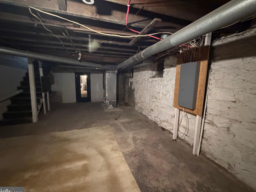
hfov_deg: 98.2
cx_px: 128
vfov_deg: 81.8
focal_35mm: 15
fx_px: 111
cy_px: 95
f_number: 2.2
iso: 1600
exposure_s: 1/30
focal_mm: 2.22
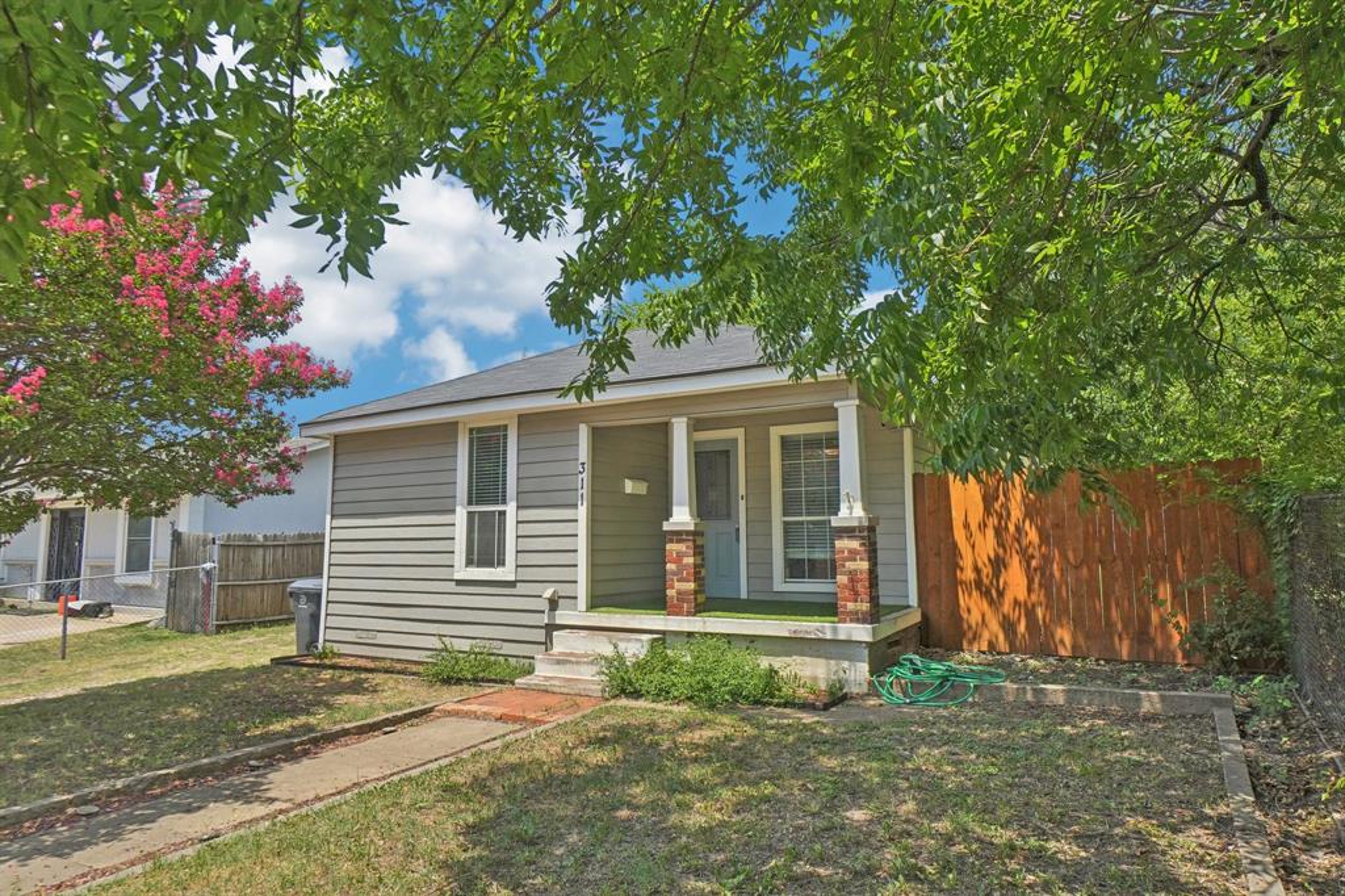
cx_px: 672
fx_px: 822
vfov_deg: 57.2
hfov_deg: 78.6
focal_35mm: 22
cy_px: 448
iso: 400
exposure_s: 1/640
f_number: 8
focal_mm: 15
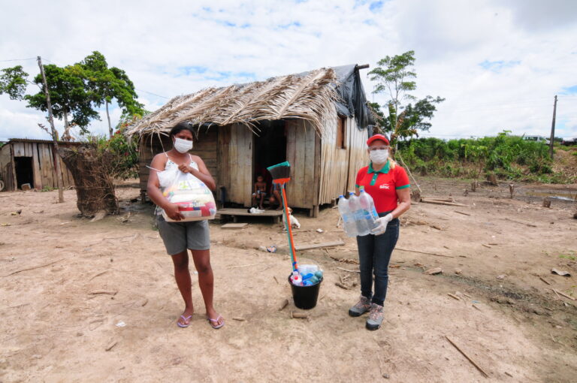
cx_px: 288
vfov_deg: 71.9
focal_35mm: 16
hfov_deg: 95.1
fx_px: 264
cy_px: 192
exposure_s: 1/160
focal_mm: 11
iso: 500
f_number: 22
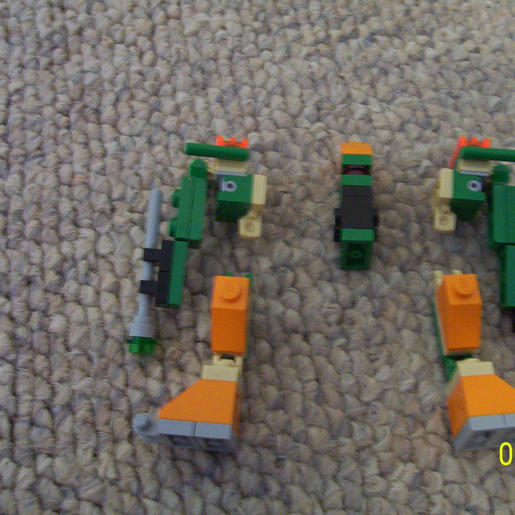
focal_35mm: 51
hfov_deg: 33.1
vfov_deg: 33.4
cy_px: 258
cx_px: 340
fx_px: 858
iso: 200
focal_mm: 5.77
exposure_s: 1/8
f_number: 2.73
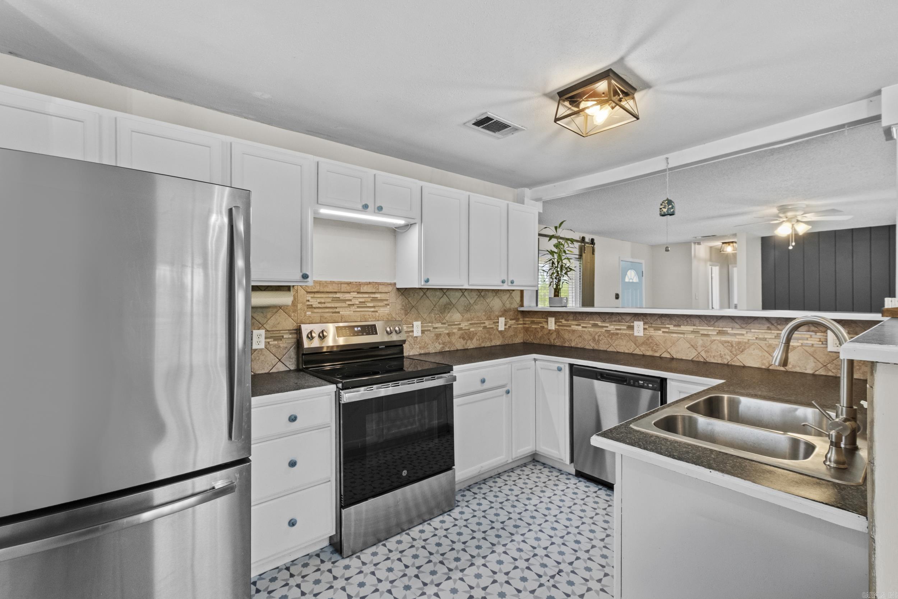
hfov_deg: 100.4
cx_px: 449
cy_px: 300
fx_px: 374
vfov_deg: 77.3
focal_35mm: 15
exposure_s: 1/1.25
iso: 400
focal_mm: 10
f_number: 7.1
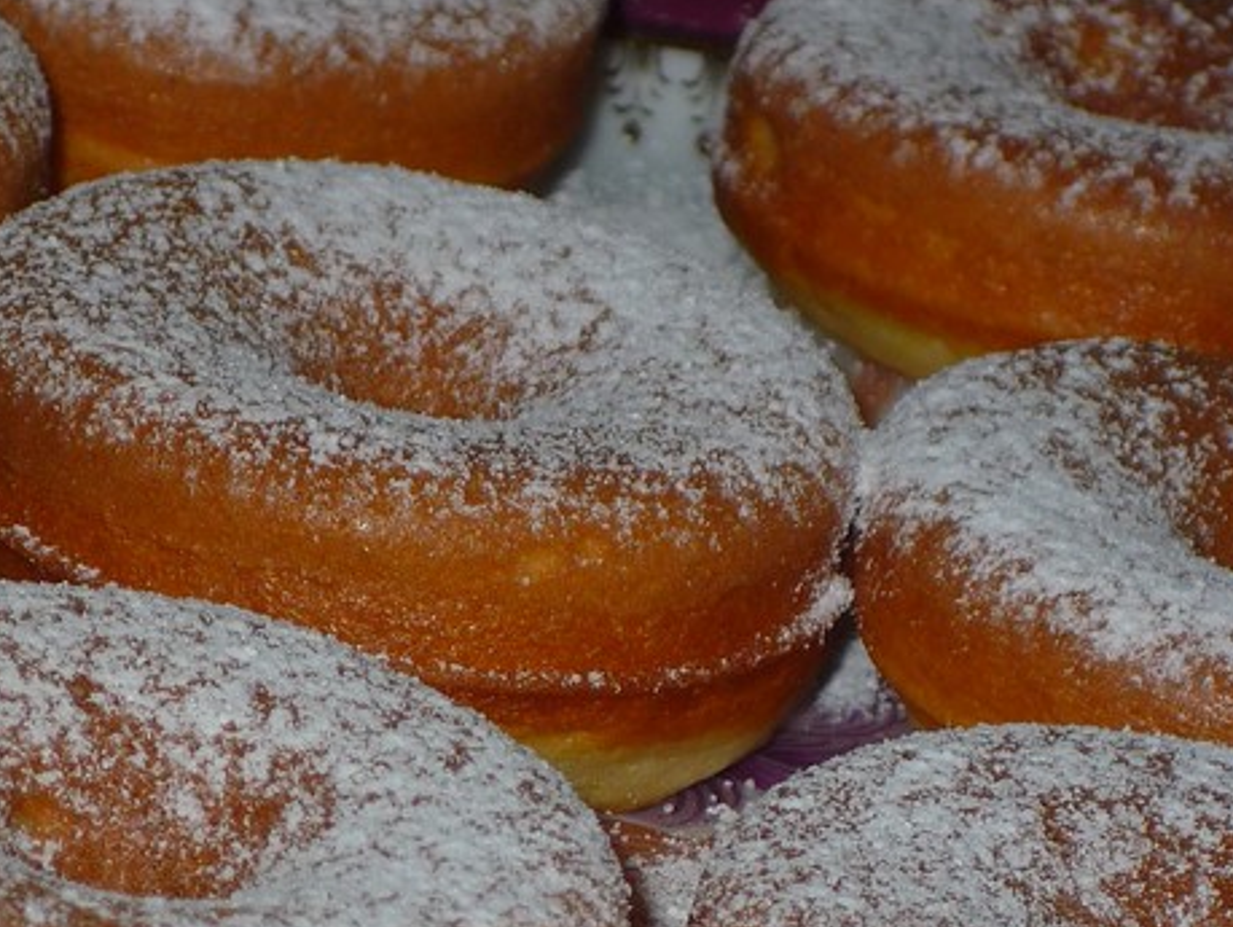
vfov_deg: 5.0
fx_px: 10552
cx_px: 583
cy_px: 709
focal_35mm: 296
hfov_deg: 6.7
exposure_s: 1/60
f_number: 5.8
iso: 100
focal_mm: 20.8
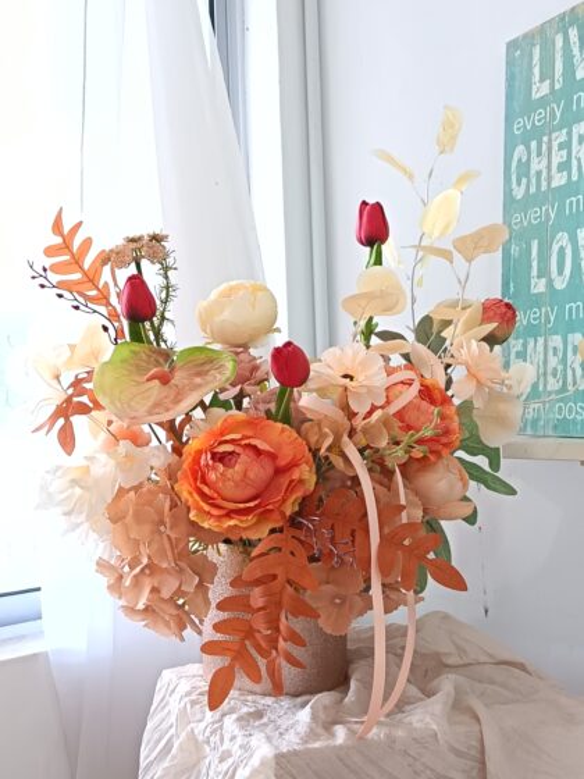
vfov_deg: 39.7
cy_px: 390
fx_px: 1080
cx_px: 292
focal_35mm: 48
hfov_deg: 30.3
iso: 509
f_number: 1.75
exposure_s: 1/50
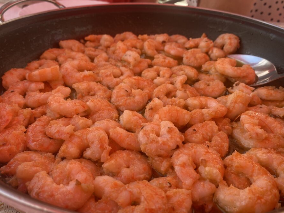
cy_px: 99
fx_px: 246
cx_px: 137
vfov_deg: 46.8
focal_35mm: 30
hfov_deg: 59.9
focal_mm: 4.25
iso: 32
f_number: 1.8
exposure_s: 1/252
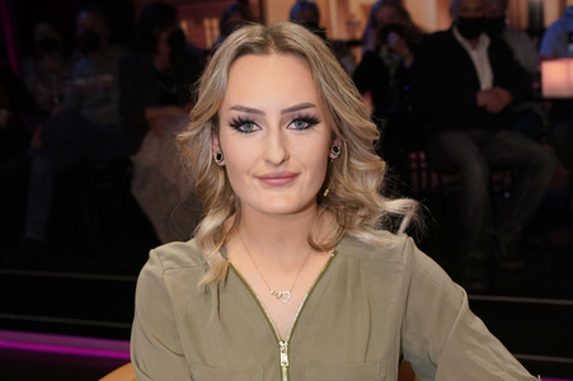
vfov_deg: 36.8
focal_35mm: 36
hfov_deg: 53.2
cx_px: 286
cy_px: 190
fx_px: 573
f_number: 4.5
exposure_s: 1/125
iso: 1600
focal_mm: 36
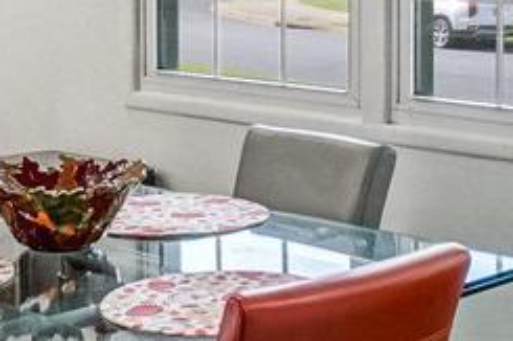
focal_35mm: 94
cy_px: -90
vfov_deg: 14.0
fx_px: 1339
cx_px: 379
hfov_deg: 21.5
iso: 1250
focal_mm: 16
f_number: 8
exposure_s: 1/250
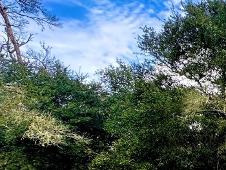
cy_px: 152
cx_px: 313
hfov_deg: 31.4
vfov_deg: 33.3
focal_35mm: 41
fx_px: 267
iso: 40
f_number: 2.2
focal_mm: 2.22
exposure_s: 1/327
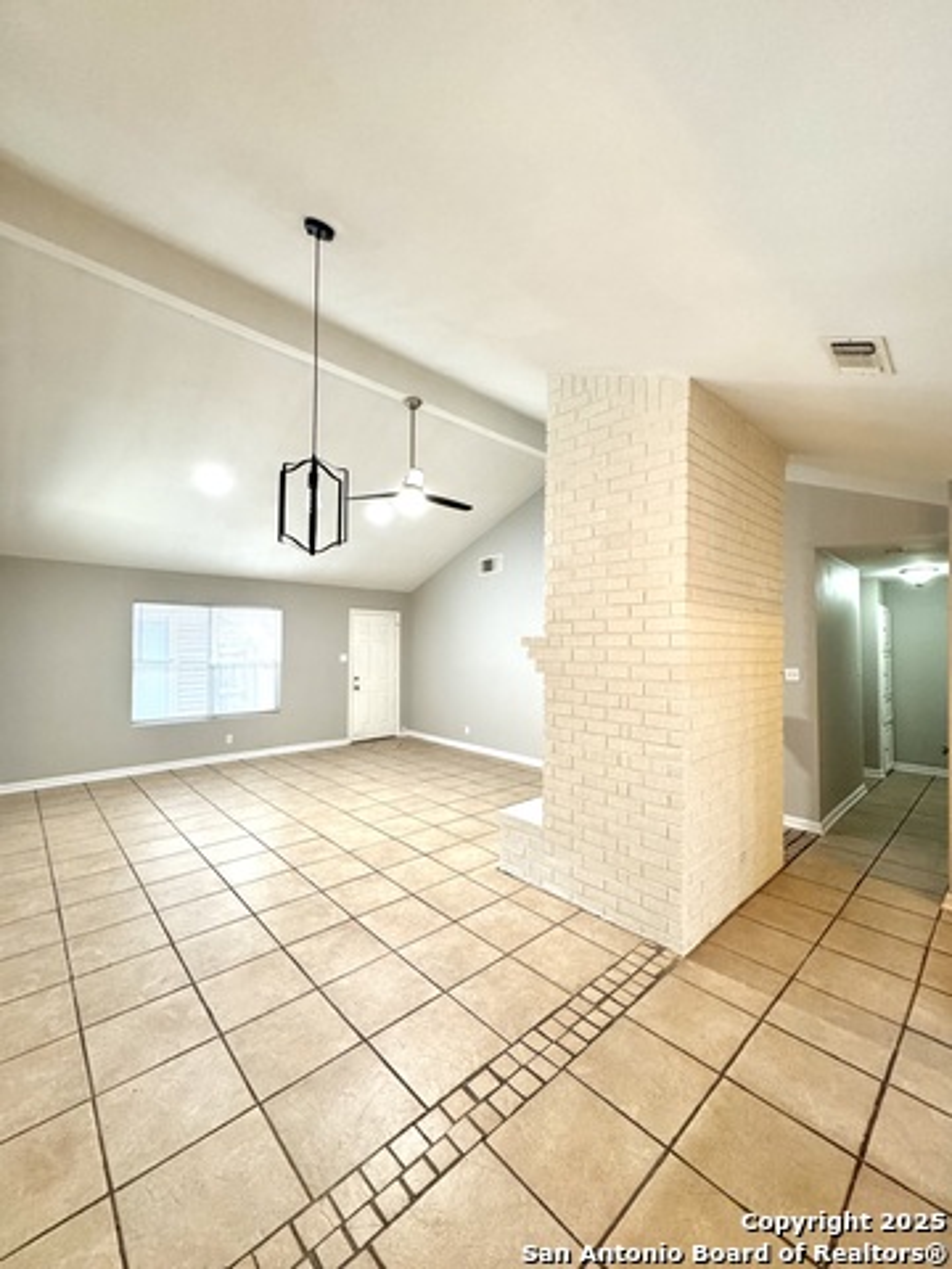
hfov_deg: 85.7
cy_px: 634
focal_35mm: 14
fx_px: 513
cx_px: 476
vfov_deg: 102.1
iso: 250
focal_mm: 2.22
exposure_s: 1/120
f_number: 2.2
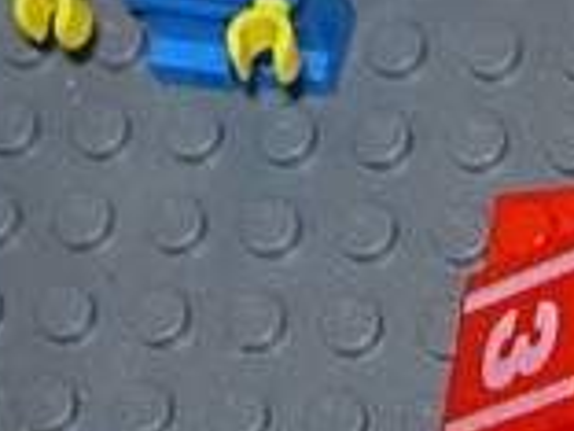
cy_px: -125
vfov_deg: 5.9
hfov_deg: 7.9
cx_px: 651
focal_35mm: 250
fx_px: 4145
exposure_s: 1/64
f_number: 2.8
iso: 79
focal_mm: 7.8
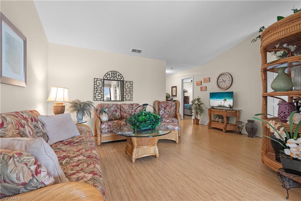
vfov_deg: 77.3
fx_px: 125
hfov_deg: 100.4
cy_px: 100
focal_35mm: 15
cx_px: 150
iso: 800
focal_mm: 10
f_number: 4.5
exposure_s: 1/30
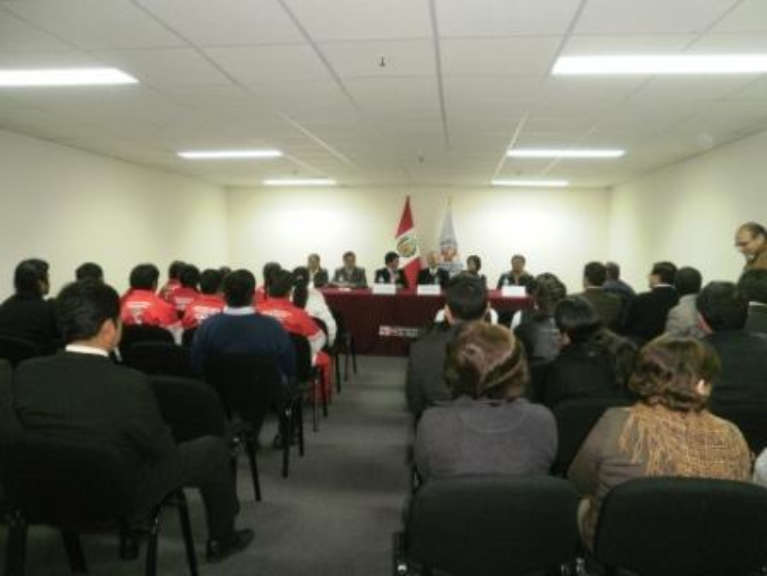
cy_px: 288
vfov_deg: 53.1
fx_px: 576
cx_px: 384
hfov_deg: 67.3
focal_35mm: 26
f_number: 2.6
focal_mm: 4.65
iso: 320
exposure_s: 1/25
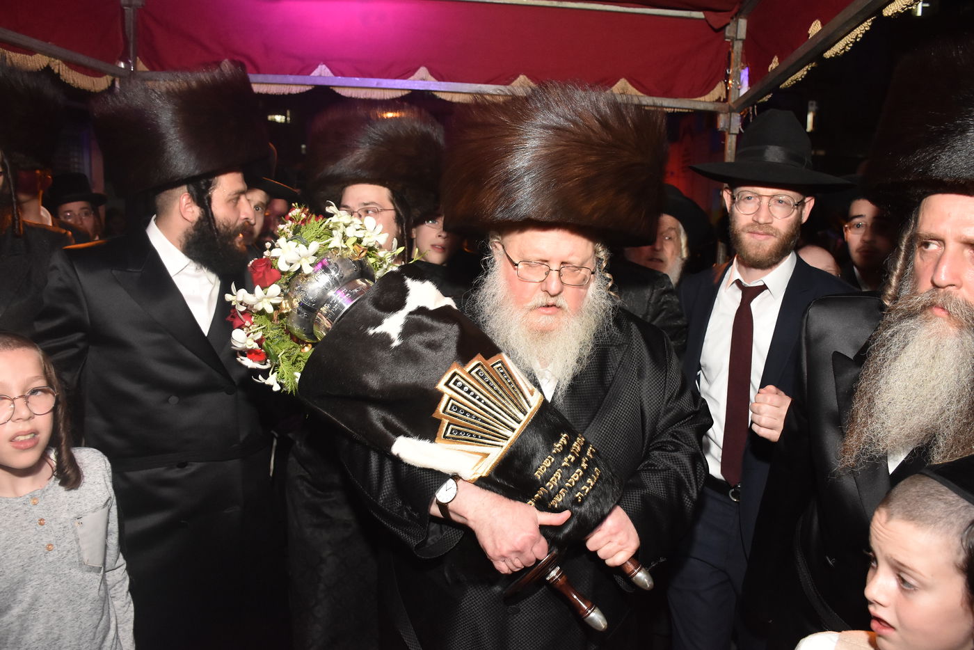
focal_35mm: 27
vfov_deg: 47.9
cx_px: 487
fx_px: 731
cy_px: 325
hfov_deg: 67.4
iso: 2000
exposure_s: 1/80
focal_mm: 18
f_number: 5.6
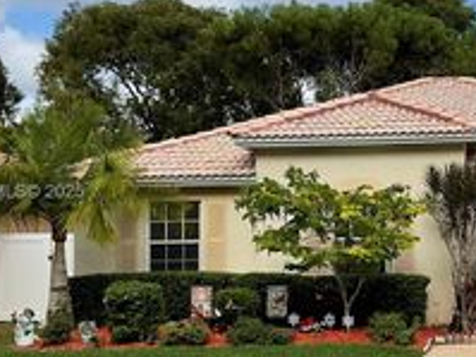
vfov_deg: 20.1
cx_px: 450
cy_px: 193
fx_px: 1003
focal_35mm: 73
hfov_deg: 25.6
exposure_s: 1/2141
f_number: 1.8
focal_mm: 3
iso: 16
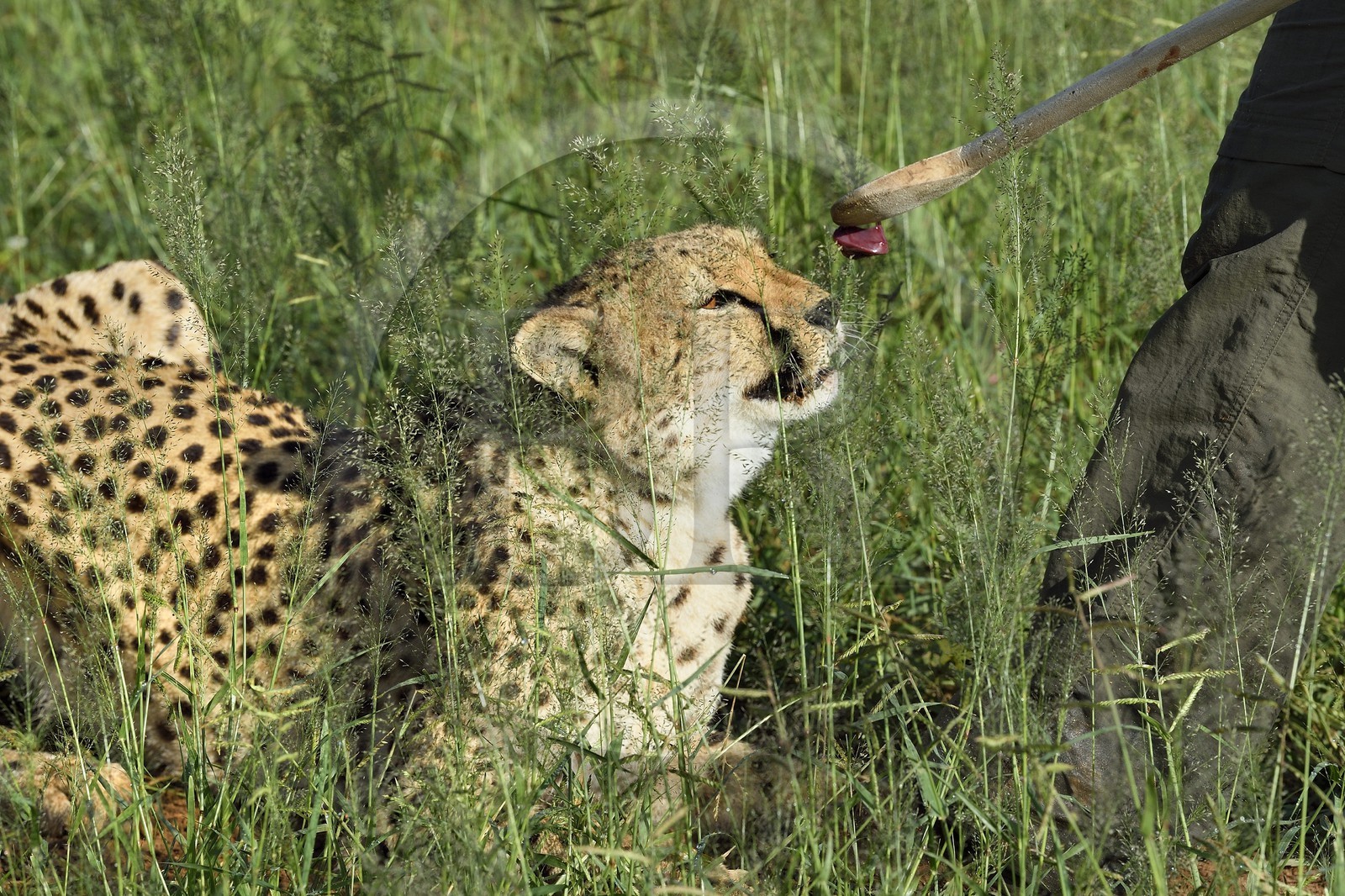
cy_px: 448
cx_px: 672
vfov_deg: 6.9
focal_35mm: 200
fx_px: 7470
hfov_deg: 10.3
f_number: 10
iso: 400
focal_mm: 200
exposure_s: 1/1000
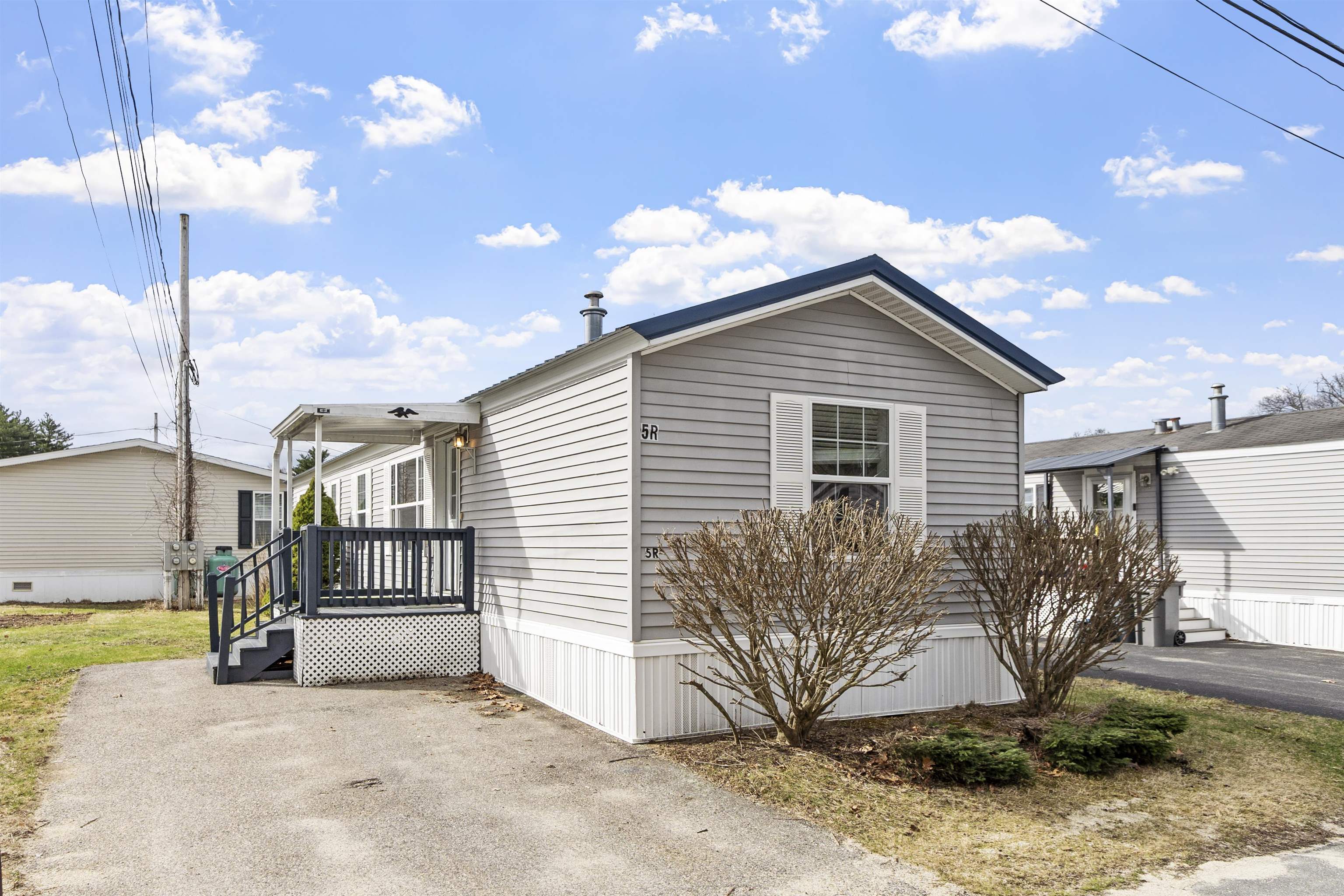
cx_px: 672
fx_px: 896
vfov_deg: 53.1
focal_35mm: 24
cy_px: 448
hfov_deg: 73.7
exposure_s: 1/250
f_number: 8
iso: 100
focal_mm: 16
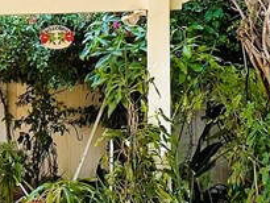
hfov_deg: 15.7
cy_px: 146
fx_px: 937
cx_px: -68
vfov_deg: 12.3
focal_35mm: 120
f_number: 1.78
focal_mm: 6.86
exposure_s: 1/182
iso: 80
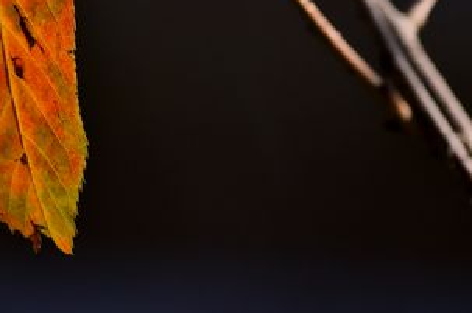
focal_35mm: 423
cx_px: 47
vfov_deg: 3.2
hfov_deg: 4.9
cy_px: -1
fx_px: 5537
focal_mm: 122
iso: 200
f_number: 5
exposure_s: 1/1250
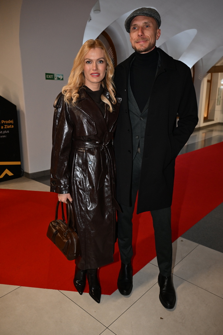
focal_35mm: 29
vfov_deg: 63.7
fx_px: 269
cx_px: 112
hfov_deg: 45.0
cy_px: 168
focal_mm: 29
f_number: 5.6
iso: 2000
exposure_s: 1/125
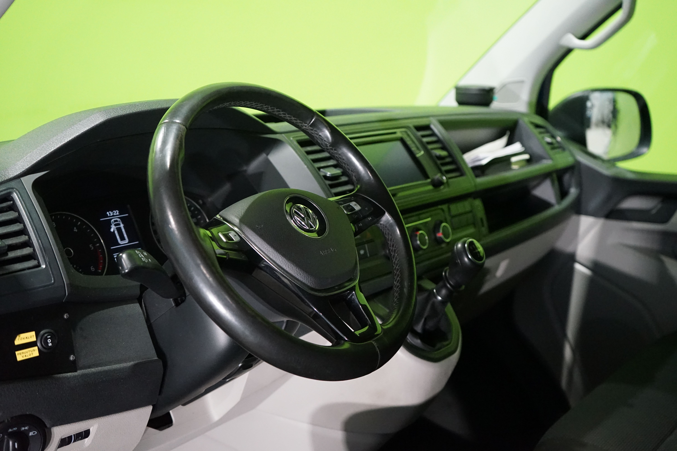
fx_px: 846
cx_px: 338
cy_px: 226
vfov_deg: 29.9
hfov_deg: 43.6
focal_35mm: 45
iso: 6400
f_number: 4.5
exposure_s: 1/100
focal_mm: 45
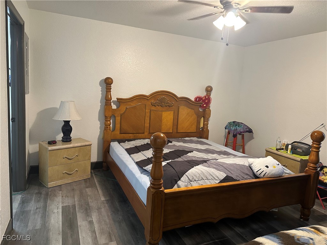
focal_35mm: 24
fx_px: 227
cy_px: 122
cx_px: 164
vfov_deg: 56.8
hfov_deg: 71.6
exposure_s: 1/60
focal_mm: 6.86
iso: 250
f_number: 1.78
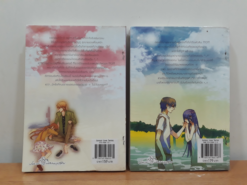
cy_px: 92
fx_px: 193
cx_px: 124
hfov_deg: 65.3
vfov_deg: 51.4
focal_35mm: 27
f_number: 1.9
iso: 160
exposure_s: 1/17
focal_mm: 3.6
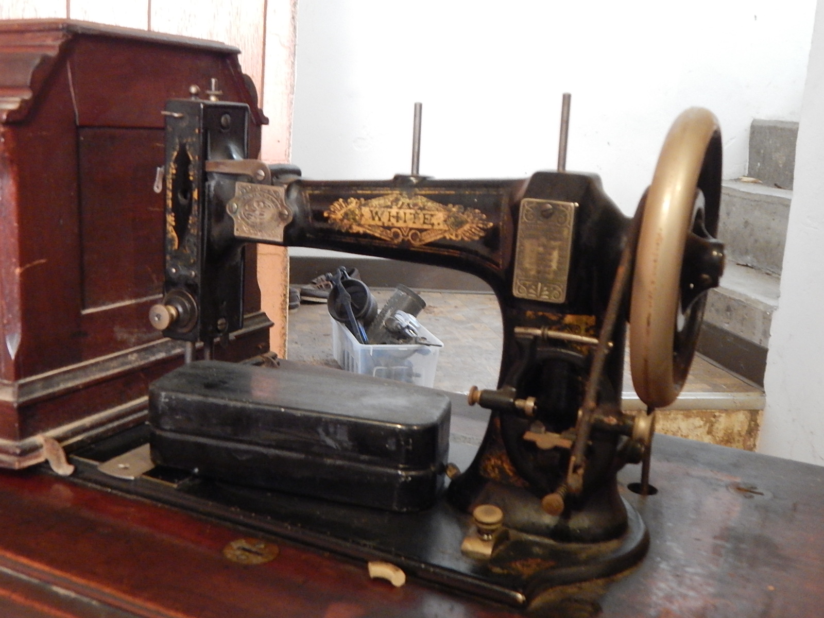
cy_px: 309
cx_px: 412
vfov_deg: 37.7
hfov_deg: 49.0
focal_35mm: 38
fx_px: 905
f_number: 3.4
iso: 720
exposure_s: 1/8
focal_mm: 6.8
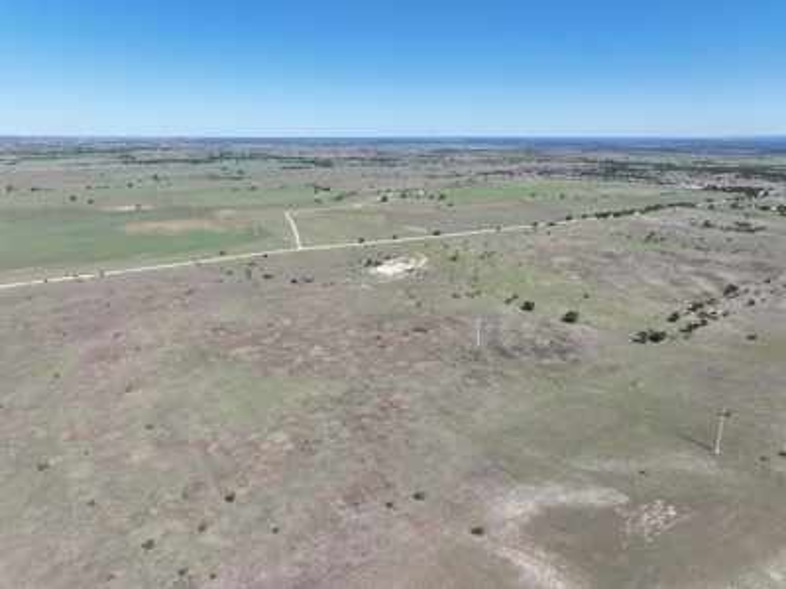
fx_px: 545
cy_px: 294
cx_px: 393
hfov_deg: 71.6
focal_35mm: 24
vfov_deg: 56.8
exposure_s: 1/2000
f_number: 3.2
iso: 100
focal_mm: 12.29
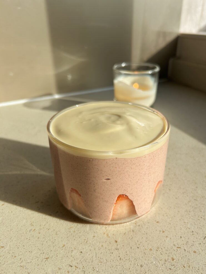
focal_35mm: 27
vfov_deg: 65.3
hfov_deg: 51.4
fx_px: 214
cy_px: 140
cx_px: 107
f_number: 1.5
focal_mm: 5.7
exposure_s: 1/1645
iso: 50
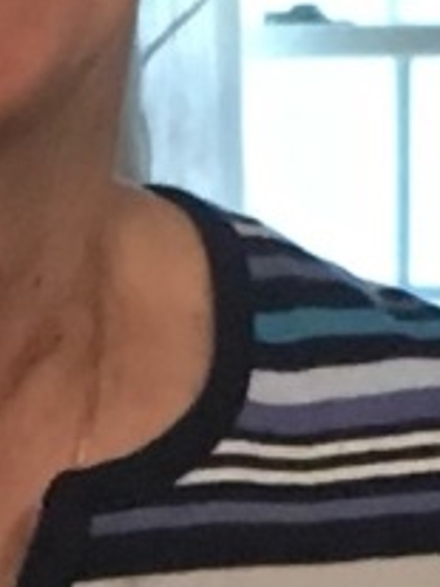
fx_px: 1663
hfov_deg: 14.5
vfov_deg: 18.5
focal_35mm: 98
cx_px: -123
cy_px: -204
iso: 160
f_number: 2.2
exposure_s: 1/30
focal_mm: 4.15
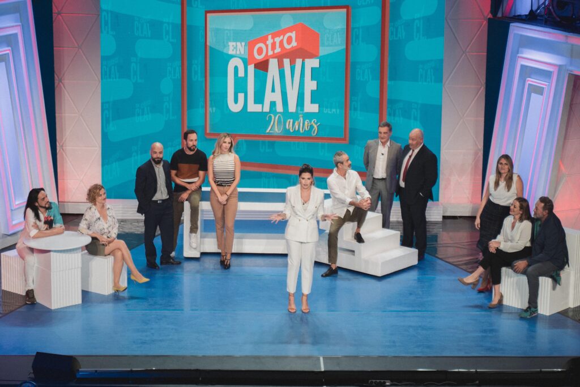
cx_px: 290
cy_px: 194
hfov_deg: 23.1
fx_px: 1418
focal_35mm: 88
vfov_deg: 15.5
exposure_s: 1/125
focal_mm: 59
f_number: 2.8
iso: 400
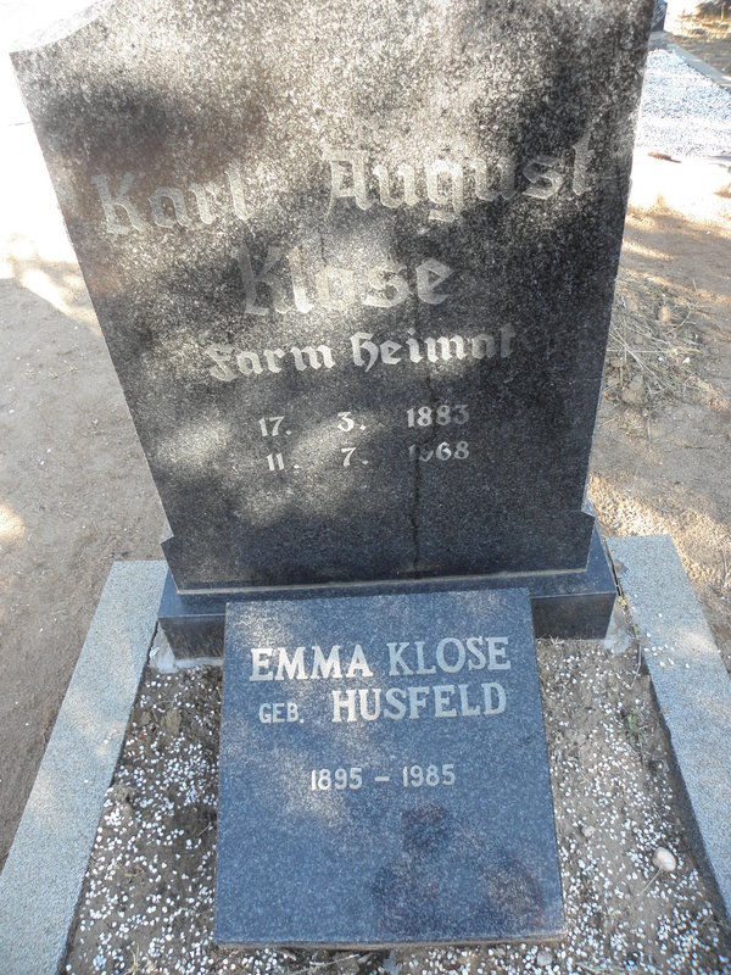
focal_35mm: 26
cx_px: 366
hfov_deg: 53.1
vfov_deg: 67.3
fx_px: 732
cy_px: 488
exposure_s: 1/50
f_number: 2.8
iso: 64
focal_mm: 4.6
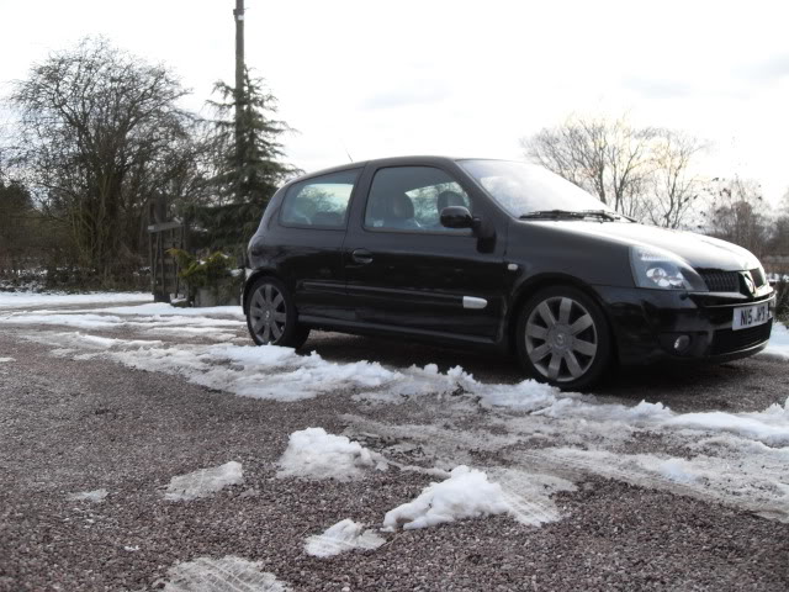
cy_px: 296
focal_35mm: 34
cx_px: 394
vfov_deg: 41.8
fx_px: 775
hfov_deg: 54.0
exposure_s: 1/90
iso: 80
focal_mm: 6.3
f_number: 2.8
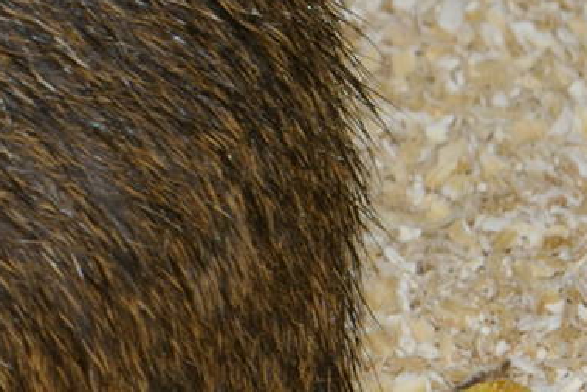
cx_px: -610
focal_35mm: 348
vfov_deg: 4.0
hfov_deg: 5.8
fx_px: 5678
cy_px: 274
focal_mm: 55
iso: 400
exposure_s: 1/60
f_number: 16
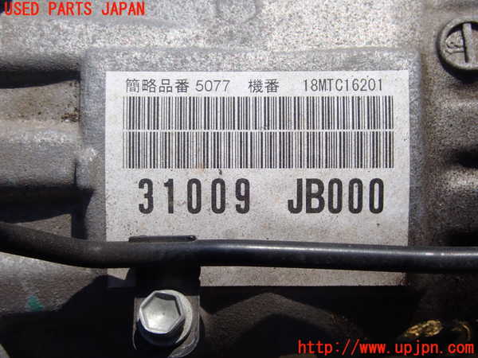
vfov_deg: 74.7
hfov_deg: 91.0
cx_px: 239
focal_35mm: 17
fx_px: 235
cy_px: 179
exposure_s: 1/640
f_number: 5
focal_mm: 3.11
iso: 100
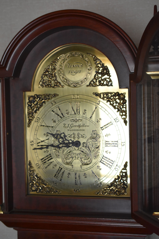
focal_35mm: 60
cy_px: 120
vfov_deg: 33.4
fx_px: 397
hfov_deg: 22.6
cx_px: 80
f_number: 4
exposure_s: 1/125
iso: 2500
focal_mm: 40
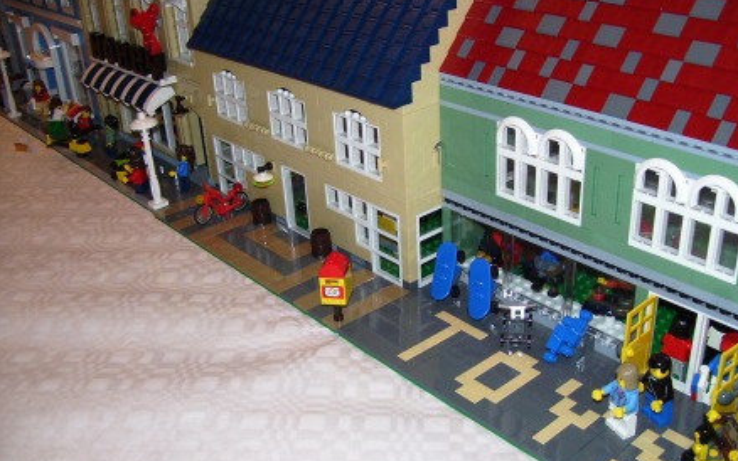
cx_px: 376
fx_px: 785
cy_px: 252
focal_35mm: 39
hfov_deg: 50.4
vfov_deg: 32.8
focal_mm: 6
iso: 80
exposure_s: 1/60
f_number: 2.7
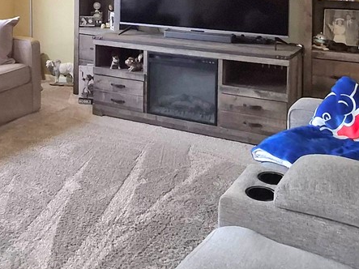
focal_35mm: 47
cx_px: 135
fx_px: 487
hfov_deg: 40.2
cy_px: -26
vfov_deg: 28.1
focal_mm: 1.7
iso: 200
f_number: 2.2
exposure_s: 1/60.2
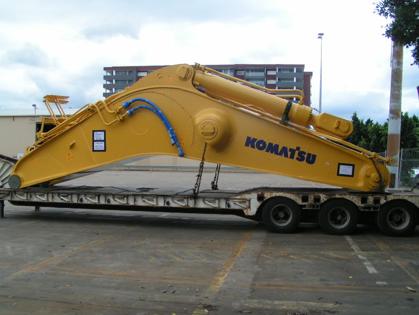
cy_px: 158
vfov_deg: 37.7
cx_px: 210
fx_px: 460
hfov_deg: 49.0
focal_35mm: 38
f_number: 5.6
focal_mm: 5.8
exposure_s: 1/320
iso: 50
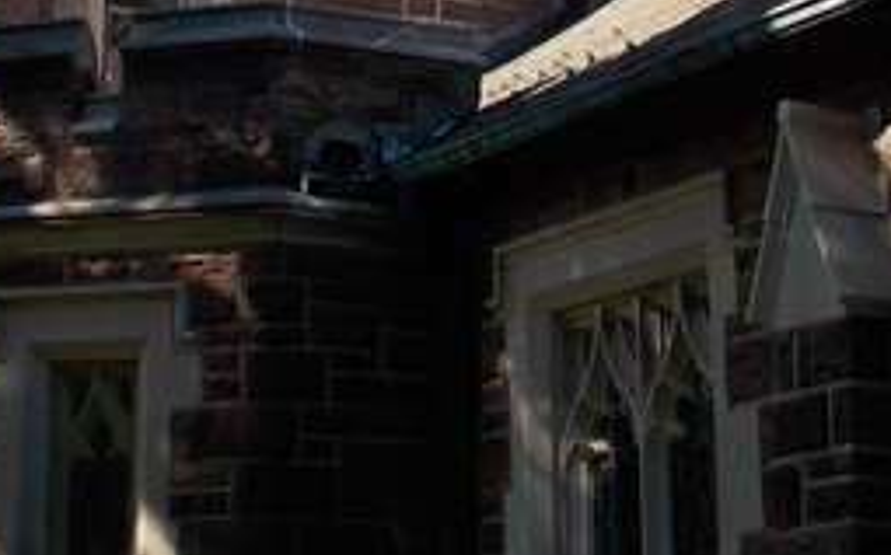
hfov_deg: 18.4
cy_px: -339
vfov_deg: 11.0
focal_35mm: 113
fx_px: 2742
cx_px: 273
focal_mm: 6.1
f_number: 3.4
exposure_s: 1/320
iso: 80
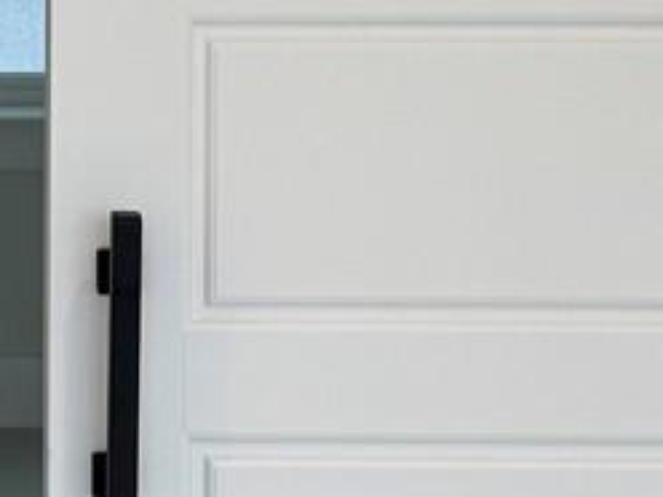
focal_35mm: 155
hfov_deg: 12.5
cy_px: -107
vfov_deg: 9.4
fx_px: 2969
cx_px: -107
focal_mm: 6.76
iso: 125
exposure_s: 1/120
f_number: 1.78
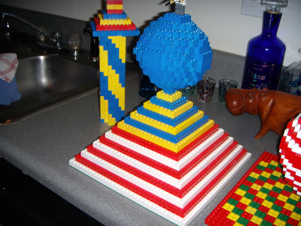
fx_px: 330
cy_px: 113
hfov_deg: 49.0
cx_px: 150
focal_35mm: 38
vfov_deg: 37.7
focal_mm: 6.4
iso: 64
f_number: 3.5
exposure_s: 1/60.2
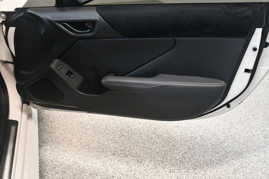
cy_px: 90
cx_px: 134
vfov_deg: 38.8
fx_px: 254
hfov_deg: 55.8
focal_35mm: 34
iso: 3200
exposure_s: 1/100
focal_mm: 23
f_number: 3.8
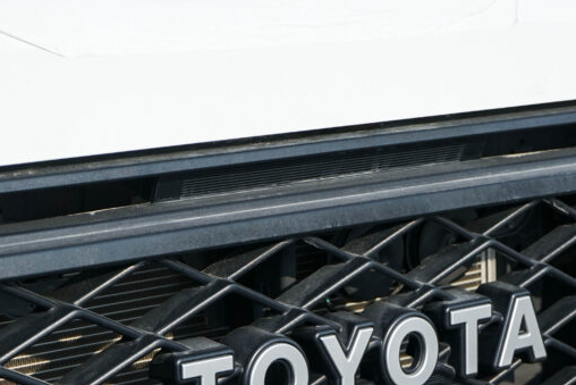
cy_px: 387
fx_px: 2064
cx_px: 325
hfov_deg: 15.9
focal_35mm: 129
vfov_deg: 10.5
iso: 500
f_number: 8
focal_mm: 64
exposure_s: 1/1000
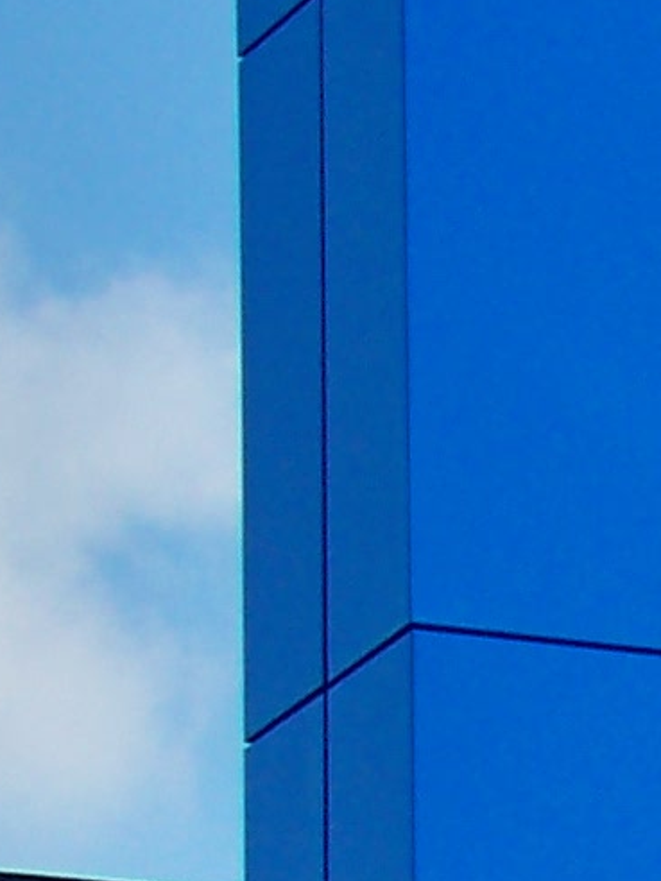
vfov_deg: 5.1
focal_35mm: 378
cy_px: 2077
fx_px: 9624
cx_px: 3069
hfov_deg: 3.6
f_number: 3.2
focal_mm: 10.5
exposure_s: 1/500
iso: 64
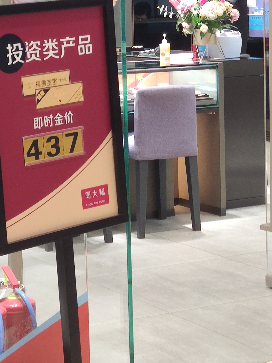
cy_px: 137
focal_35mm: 120
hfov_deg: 12.3
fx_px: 1257
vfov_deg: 16.4
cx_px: 155
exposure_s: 1/50
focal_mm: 5.54
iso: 407
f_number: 2.4
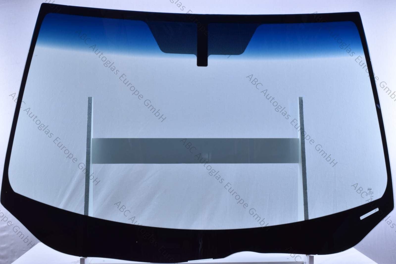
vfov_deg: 25.8
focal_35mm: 52
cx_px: 198
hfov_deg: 37.8
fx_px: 578
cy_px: 132
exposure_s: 1/2.5
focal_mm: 35
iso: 800
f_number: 25
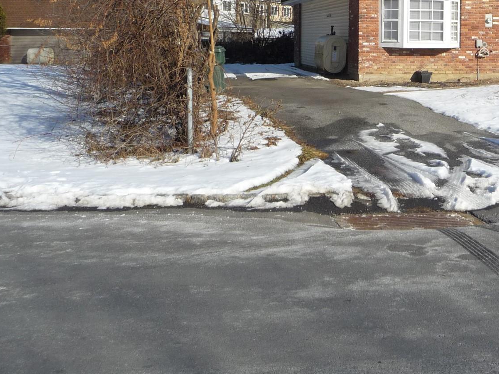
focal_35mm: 51
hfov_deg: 35.8
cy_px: 35
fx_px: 735
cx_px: 421
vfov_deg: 27.5
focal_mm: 4.7
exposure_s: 1/250
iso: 100
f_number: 8
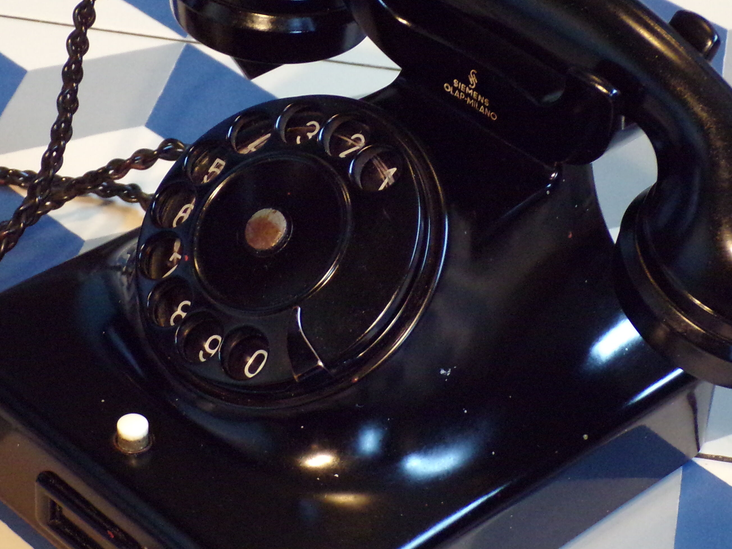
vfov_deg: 14.9
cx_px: 422
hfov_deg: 19.8
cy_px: 292
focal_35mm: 99
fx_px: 2093
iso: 504
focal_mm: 10.1
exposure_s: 1/17
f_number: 3.7
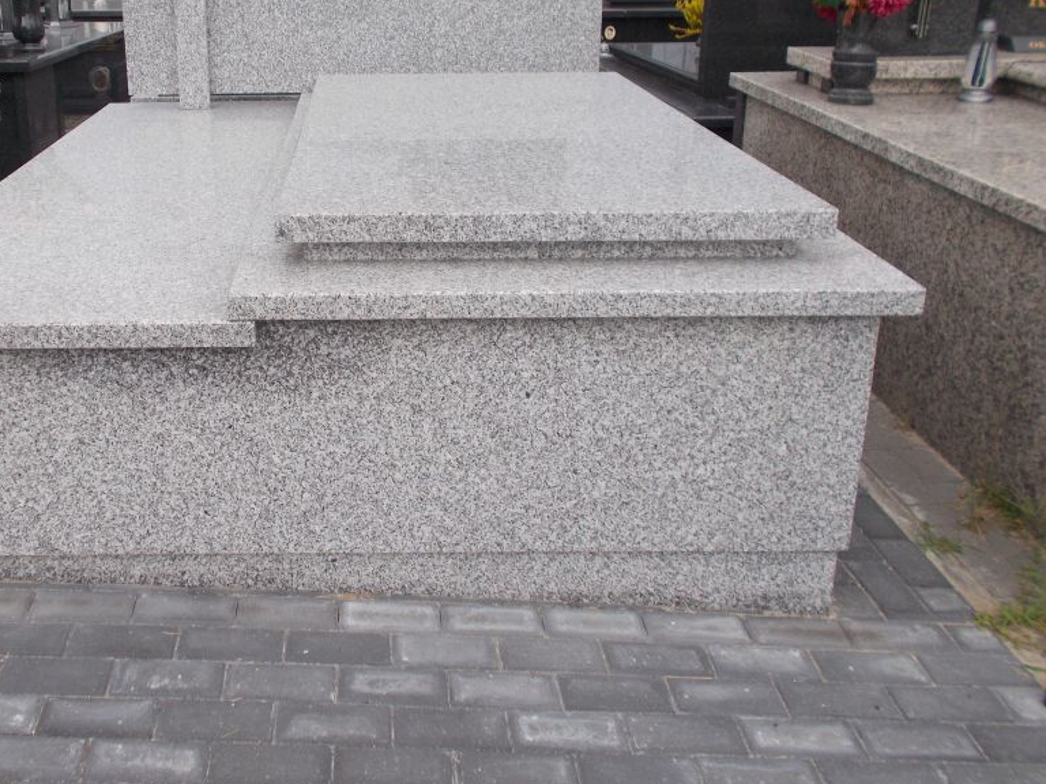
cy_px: 279
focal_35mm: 40
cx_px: 354
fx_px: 1209
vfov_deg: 35.7
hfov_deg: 46.1
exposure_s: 1/100
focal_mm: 5.3
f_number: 8.6
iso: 80
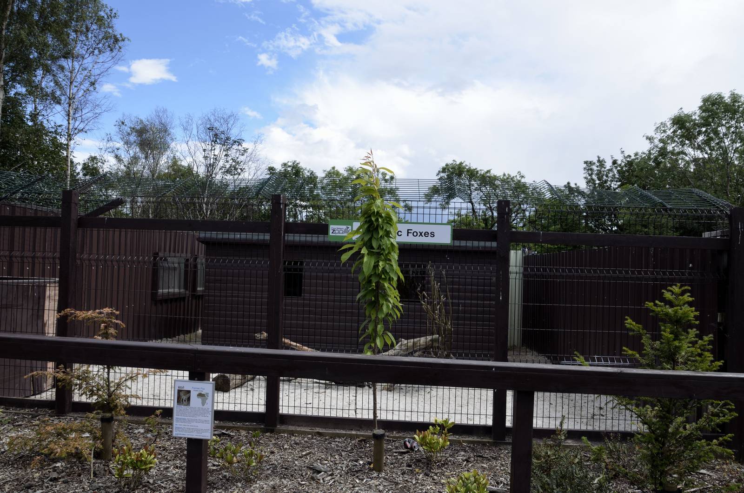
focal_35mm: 27
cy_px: 246
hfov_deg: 67.5
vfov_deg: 47.7
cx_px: 372
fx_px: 557
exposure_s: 1/250
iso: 125
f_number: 8
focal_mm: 18
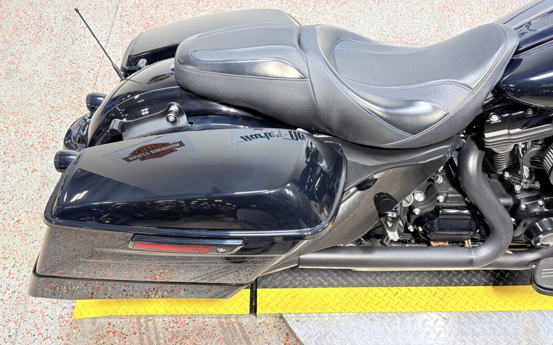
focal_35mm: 28
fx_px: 422
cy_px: 136
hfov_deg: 66.5
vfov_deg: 44.3
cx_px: 276
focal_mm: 5.96
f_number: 1.6
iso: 125
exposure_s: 1/120
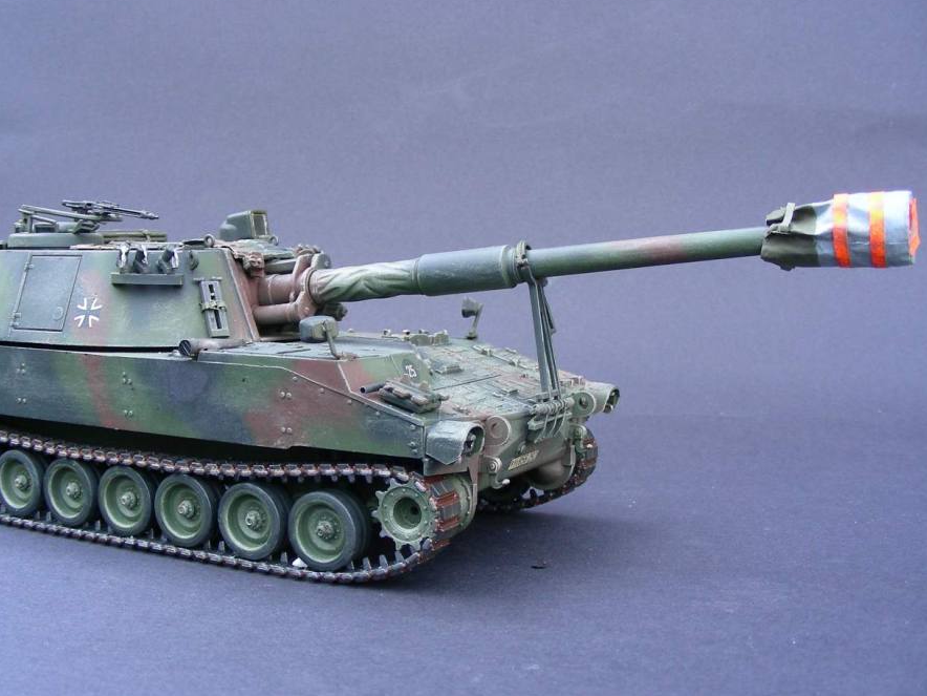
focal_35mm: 44
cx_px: 402
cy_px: 337
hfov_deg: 42.9
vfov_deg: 32.9
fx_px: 1178
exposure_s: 1/7.4
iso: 50
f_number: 3.5
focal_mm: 6.3
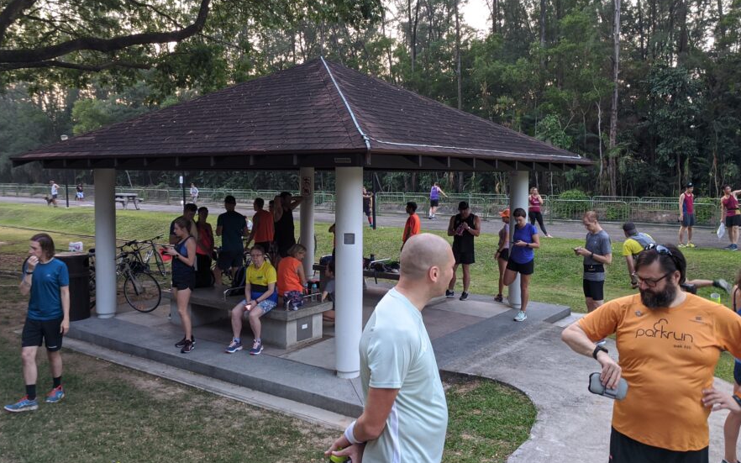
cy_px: 203
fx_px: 646
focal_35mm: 32
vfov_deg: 39.4
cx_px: 351
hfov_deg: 59.6
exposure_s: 1/60
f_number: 2
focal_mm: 4.67
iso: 189
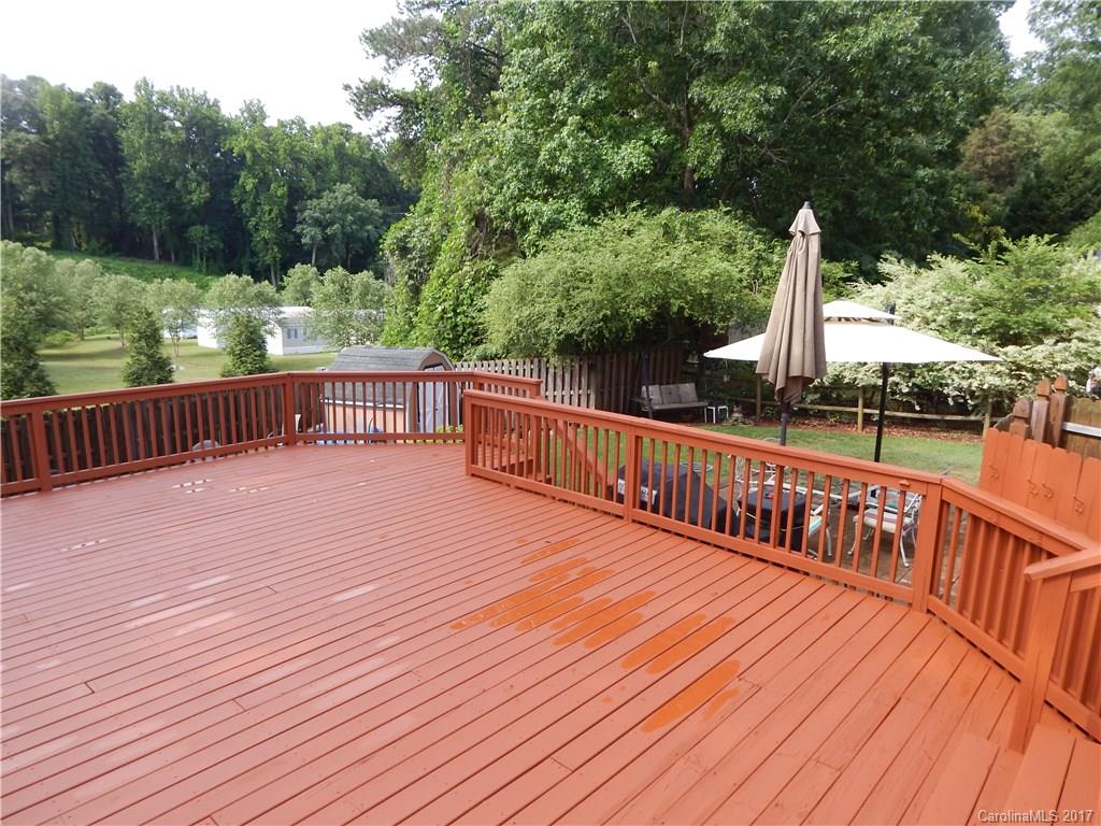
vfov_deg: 61.1
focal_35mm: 22
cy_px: 413
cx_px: 550
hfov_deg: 76.4
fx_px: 700
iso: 125
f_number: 3
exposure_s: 1/500
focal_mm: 4
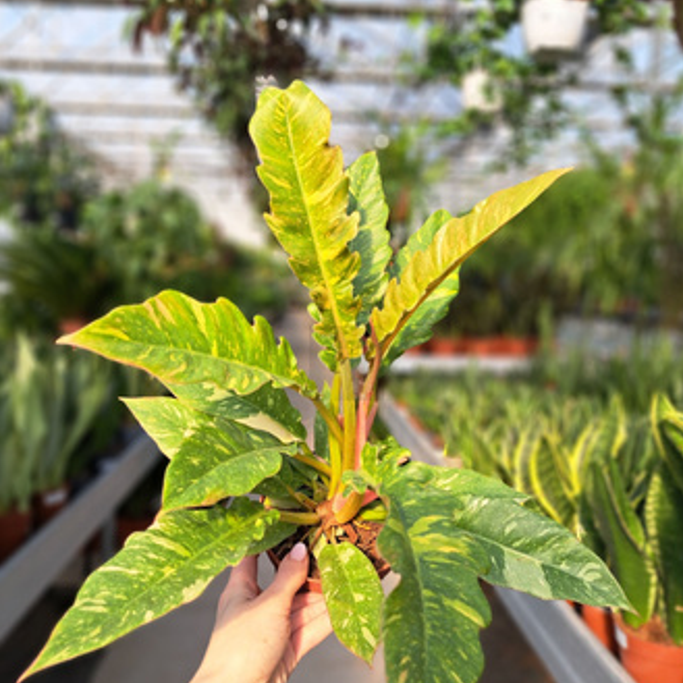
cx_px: 347
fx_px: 647
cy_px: 363
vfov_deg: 55.6
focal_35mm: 29
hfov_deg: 55.6
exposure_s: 1/302
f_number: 1.8
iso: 50
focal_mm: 5.23
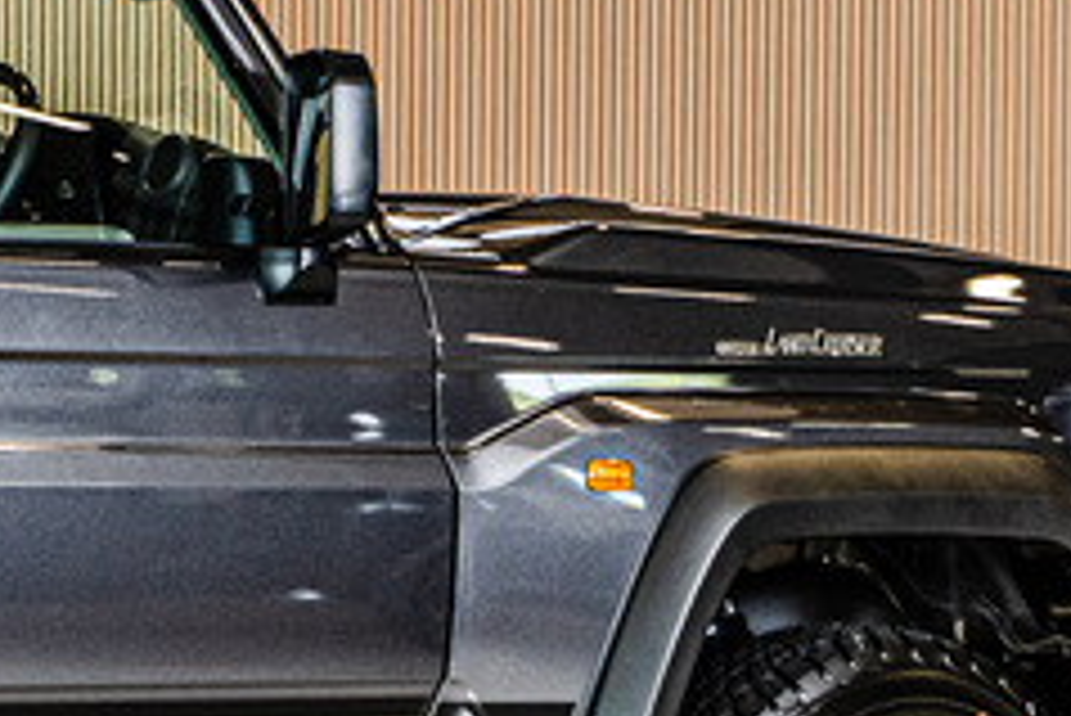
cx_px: -628
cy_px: 567
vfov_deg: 5.8
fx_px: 7025
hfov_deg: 8.5
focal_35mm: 236
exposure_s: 1/160
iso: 500
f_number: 4.5
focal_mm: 55
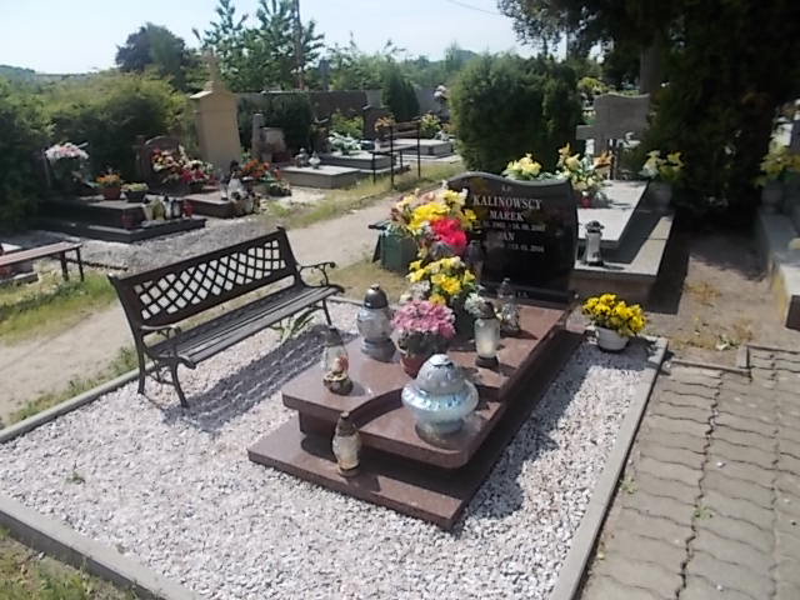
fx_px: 601
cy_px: 300
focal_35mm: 26
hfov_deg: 67.3
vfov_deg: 53.1
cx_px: 400
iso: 80
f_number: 8
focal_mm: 4.6
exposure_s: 1/125
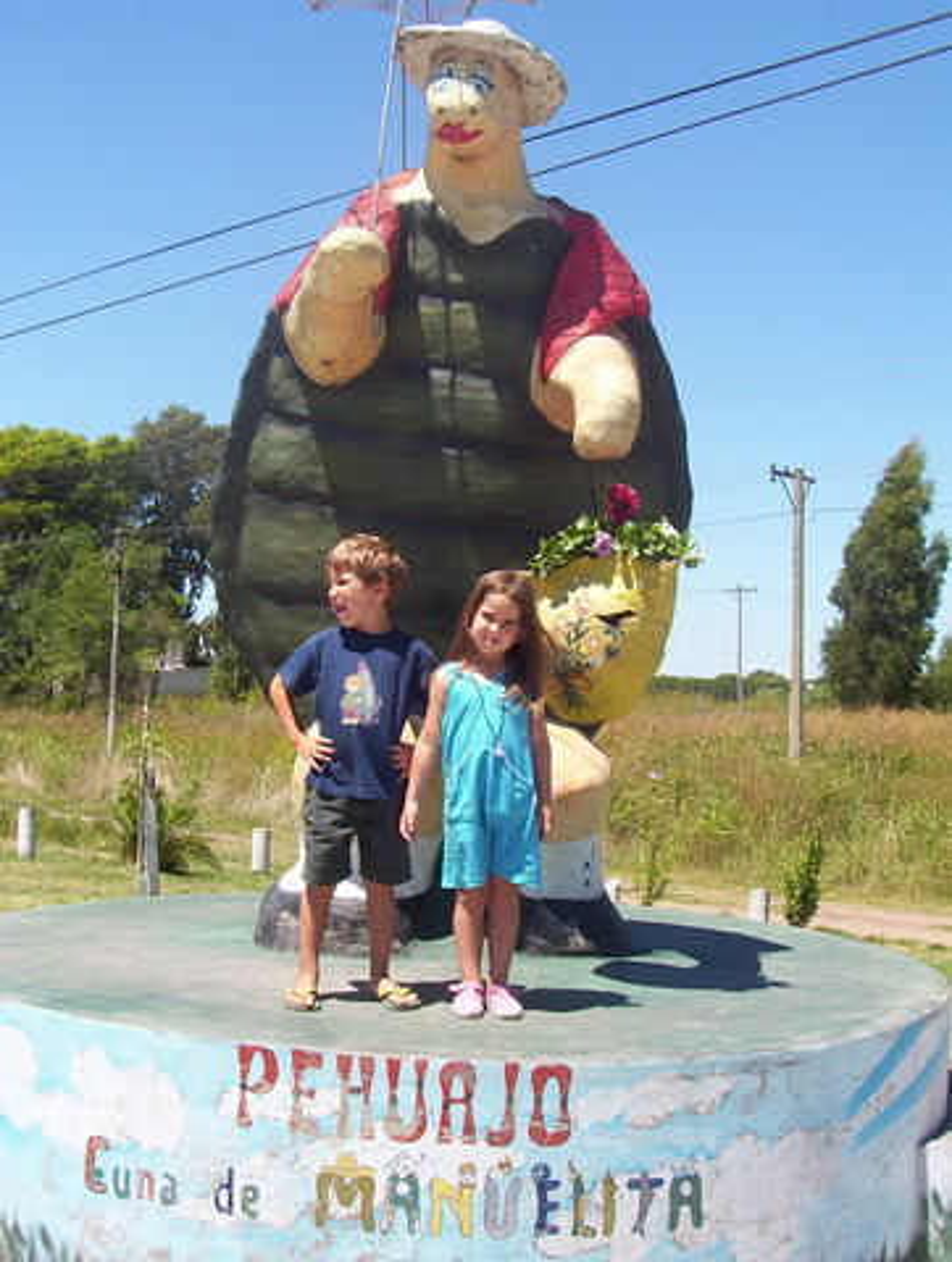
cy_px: 631
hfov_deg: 27.1
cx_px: 476
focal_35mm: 54
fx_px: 1973
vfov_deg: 35.5
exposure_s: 1/442
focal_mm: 7.1
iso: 100
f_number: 5.61
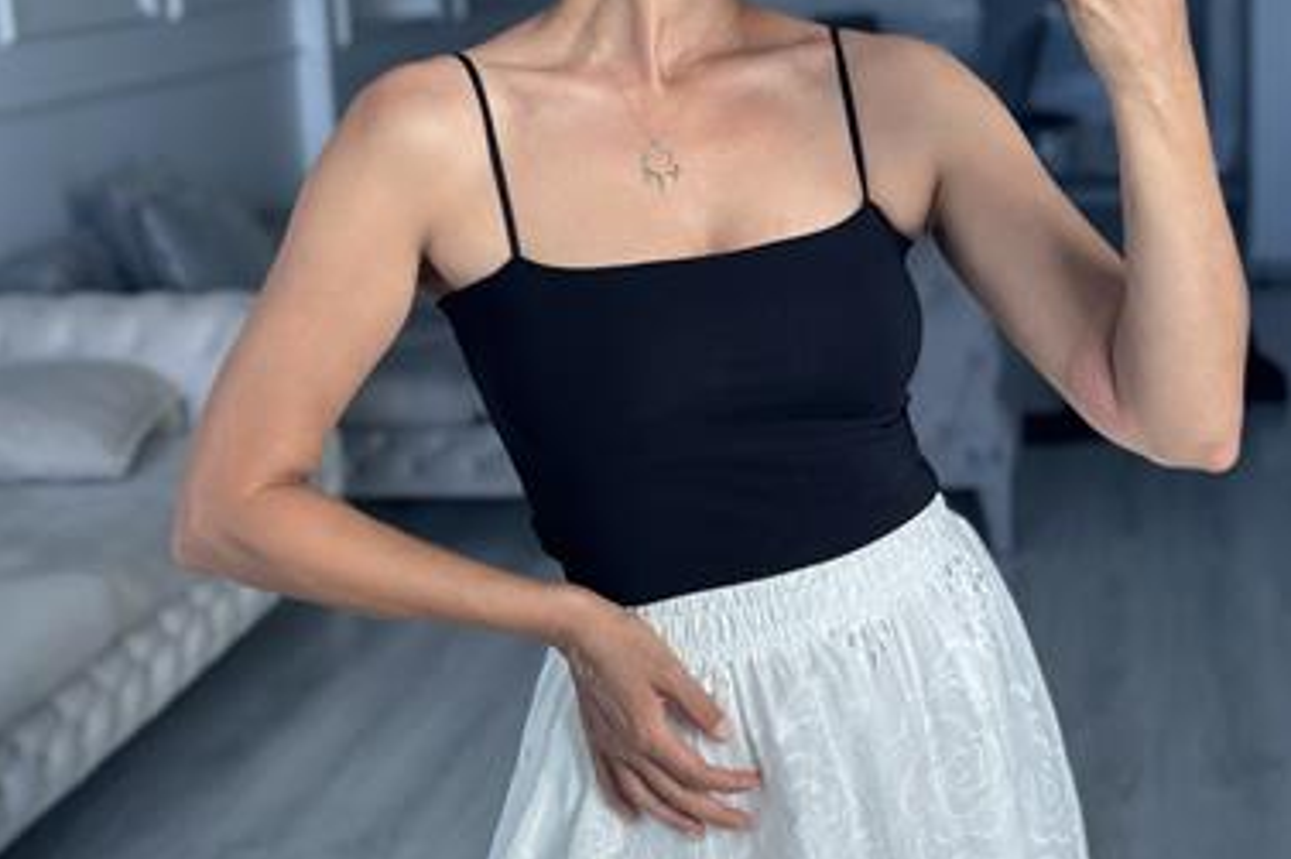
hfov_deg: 30.1
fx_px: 2402
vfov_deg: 20.2
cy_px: 308
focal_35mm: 67
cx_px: 644
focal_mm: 6.86
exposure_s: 1/172
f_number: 1.78
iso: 100
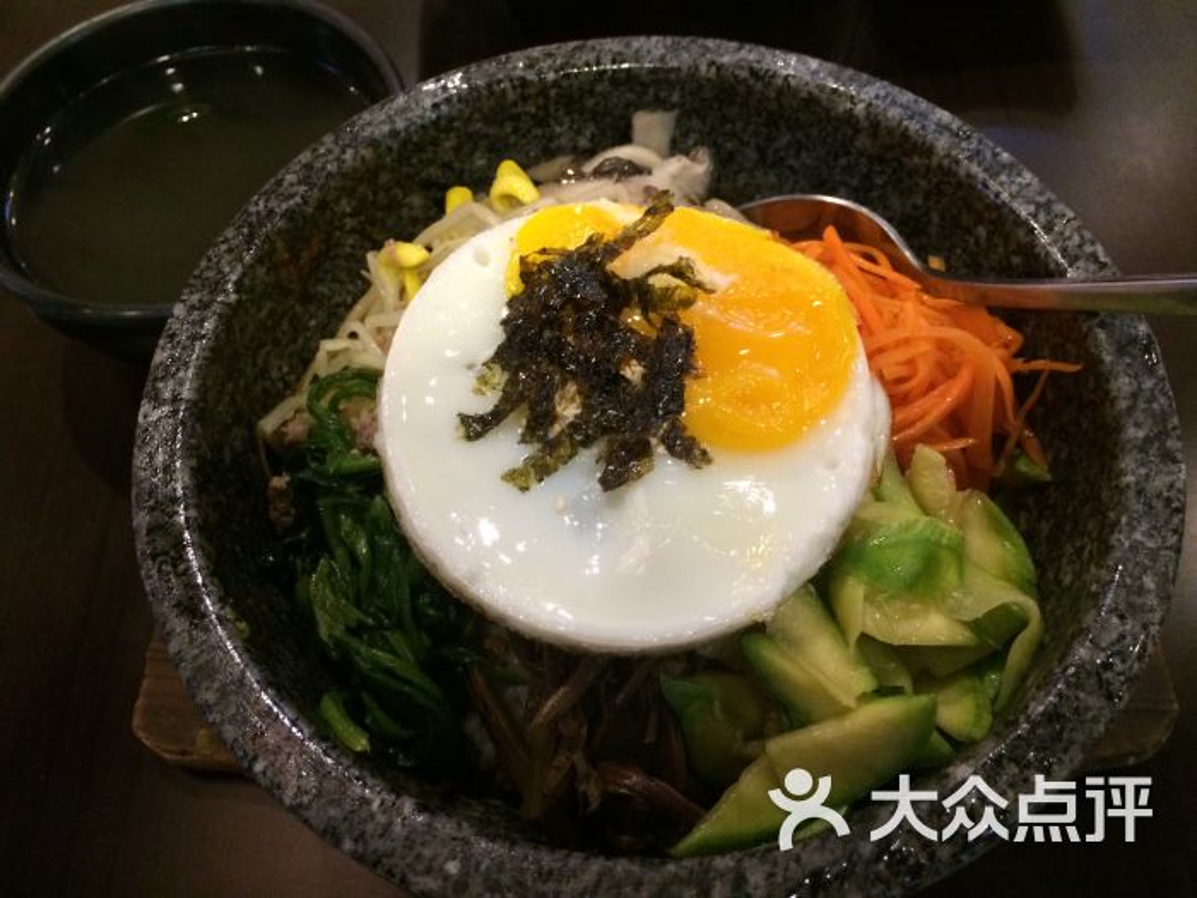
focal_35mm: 29
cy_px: 449
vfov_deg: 48.2
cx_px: 598
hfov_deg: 61.7
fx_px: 1003
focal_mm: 4.15
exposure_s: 1/25
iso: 320
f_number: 2.2
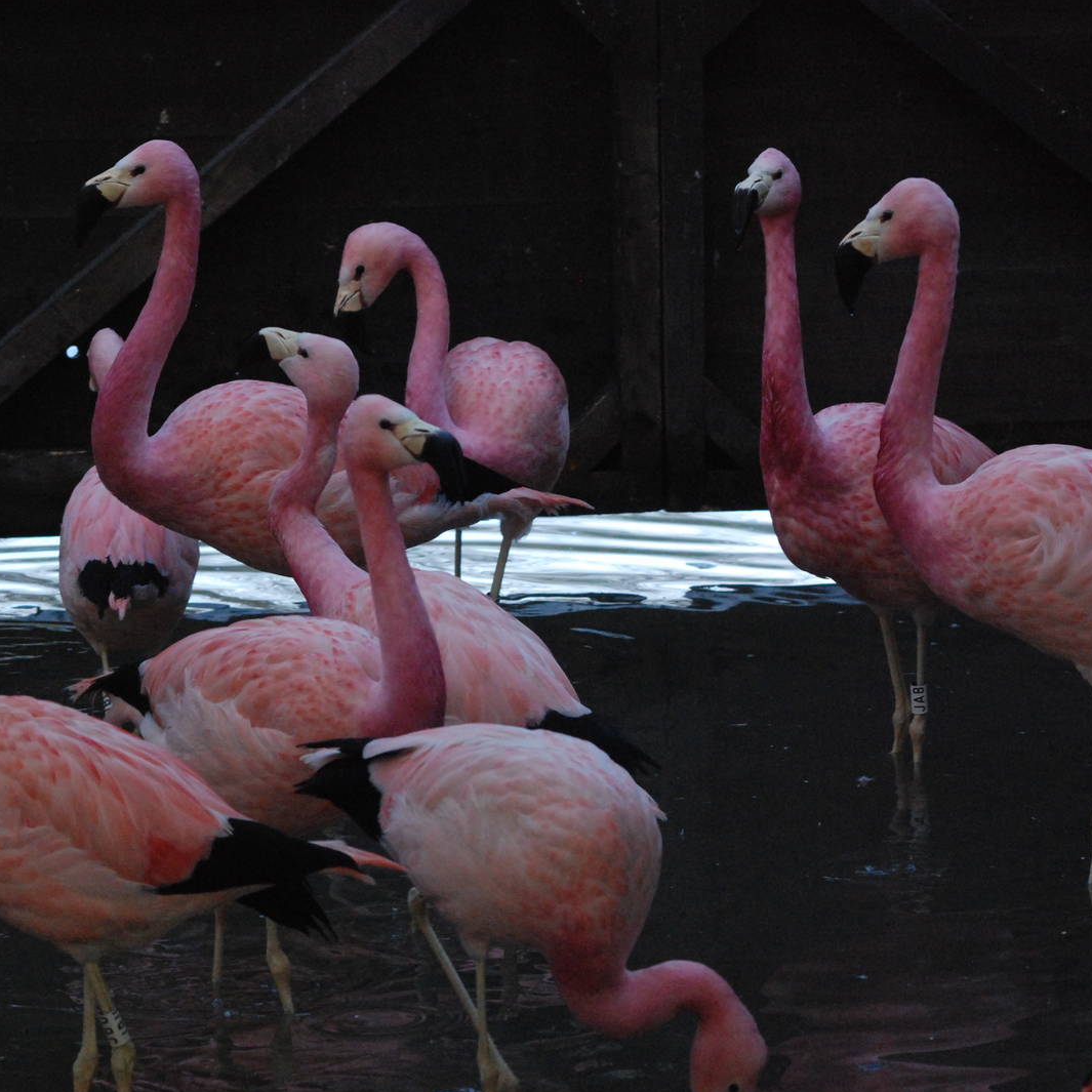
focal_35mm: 230
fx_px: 8209
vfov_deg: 7.6
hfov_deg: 7.6
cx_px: 637
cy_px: 547
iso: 1600
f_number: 7.1
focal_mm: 120
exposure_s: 1/160
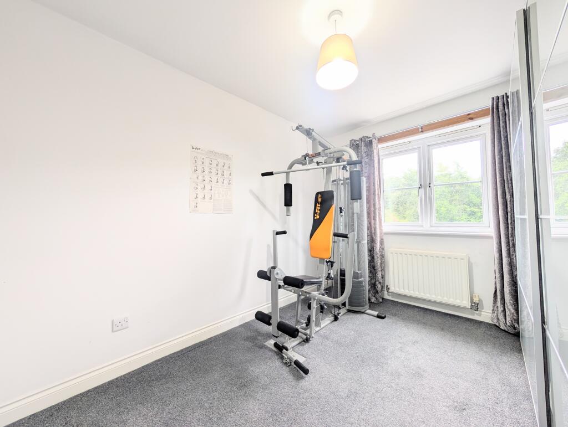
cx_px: 284
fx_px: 197
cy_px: 214
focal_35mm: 12
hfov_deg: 110.5
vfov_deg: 94.6
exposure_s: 1/42.1
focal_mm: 2.02
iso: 56
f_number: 1.7
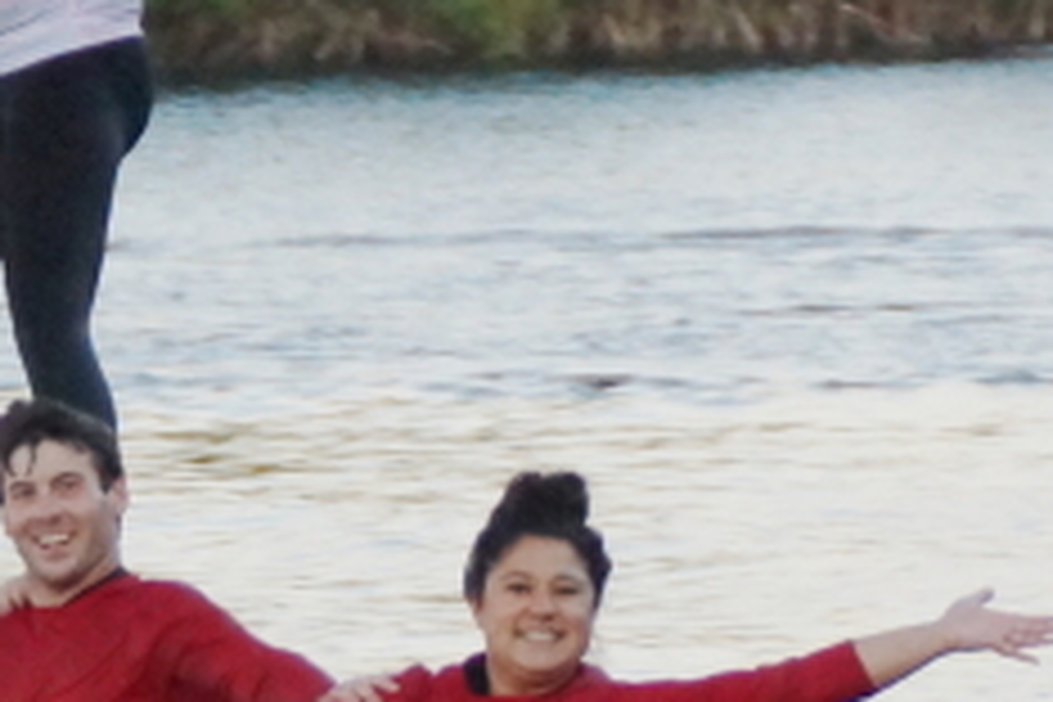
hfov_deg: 2.5
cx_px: -454
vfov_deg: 1.6
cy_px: 243
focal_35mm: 835
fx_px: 24422
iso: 1000
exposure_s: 1/200
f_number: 5.6
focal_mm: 130
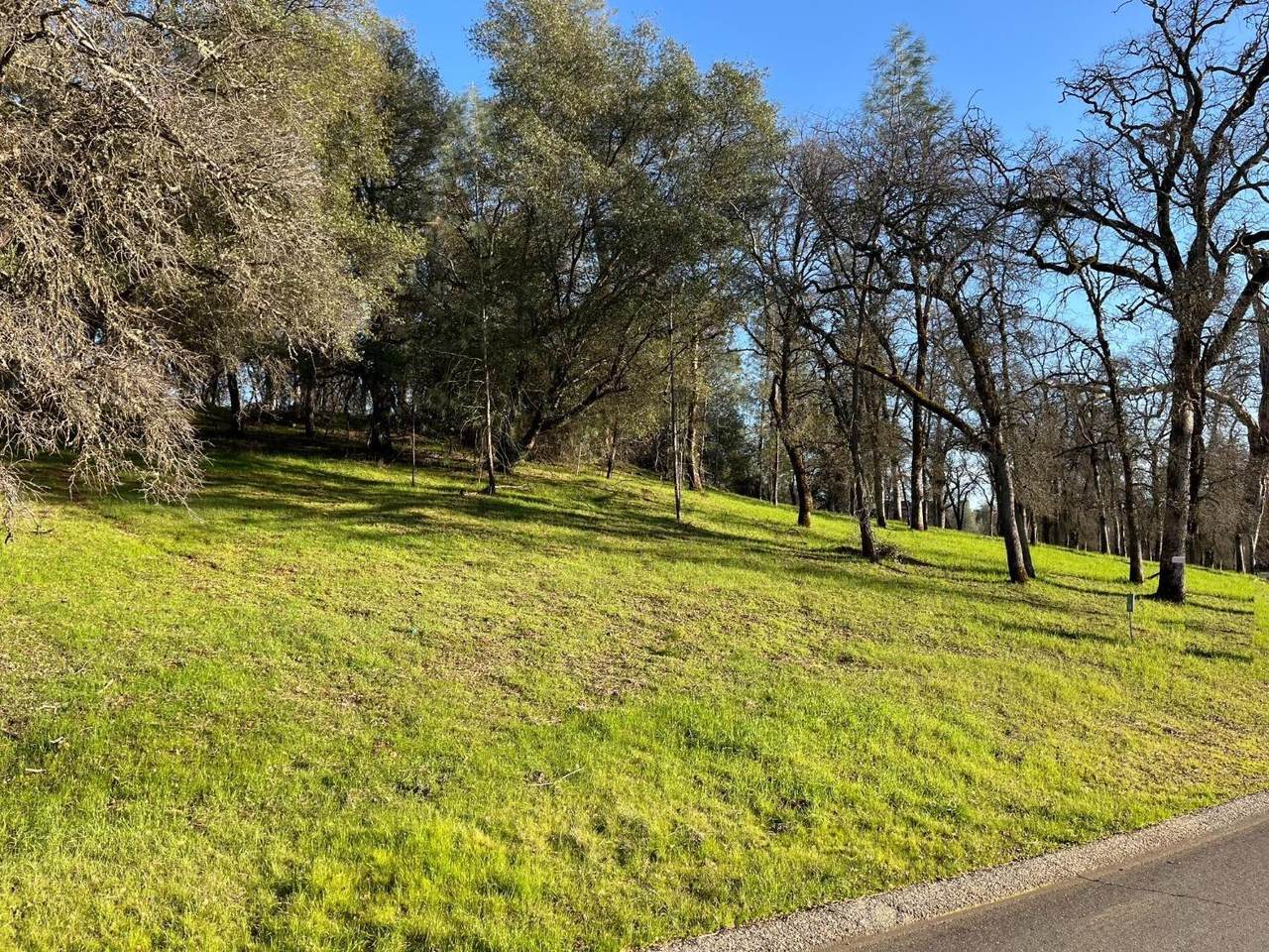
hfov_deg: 67.3
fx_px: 953
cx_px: 634
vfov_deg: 53.1
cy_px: 476
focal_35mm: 26
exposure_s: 1/951
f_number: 1.6
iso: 50
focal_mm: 5.1
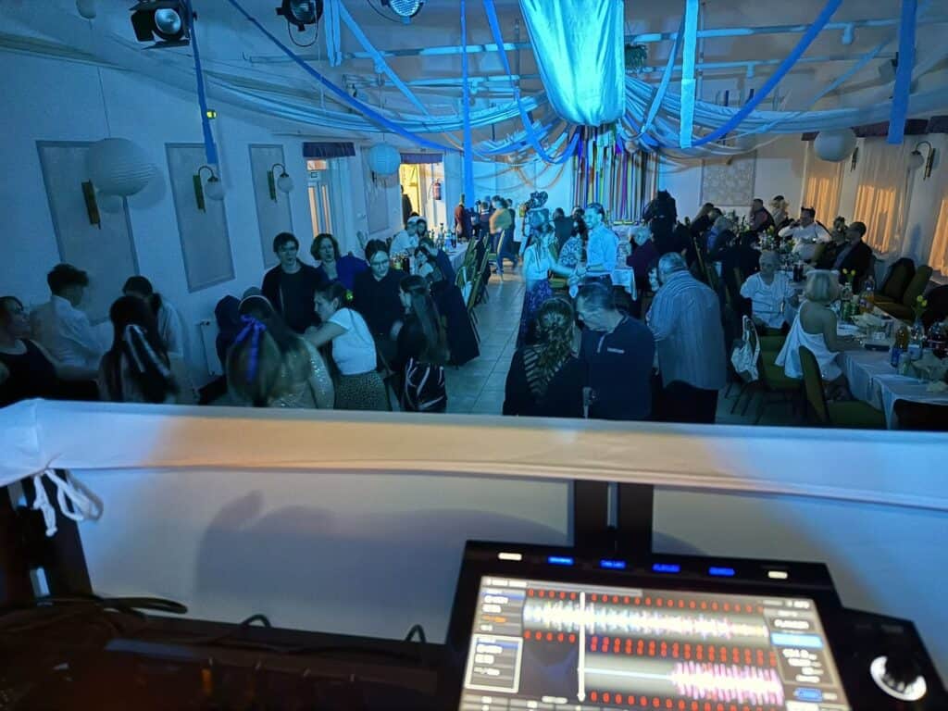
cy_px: 356
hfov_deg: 71.6
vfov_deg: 56.8
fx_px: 657
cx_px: 474
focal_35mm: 24
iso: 2000
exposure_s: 1/16
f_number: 1.78
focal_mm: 6.76
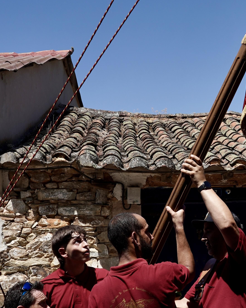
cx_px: 187
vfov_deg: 30.9
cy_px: 178
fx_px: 555
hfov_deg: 24.7
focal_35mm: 61
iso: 100
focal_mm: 24
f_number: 11
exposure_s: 1/200
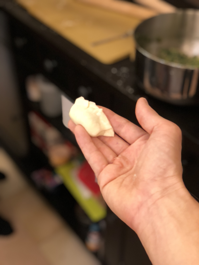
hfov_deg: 28.0
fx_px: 399
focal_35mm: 52
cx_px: 100
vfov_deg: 36.8
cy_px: 132
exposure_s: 1/25
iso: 160
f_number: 2.4
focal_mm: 6
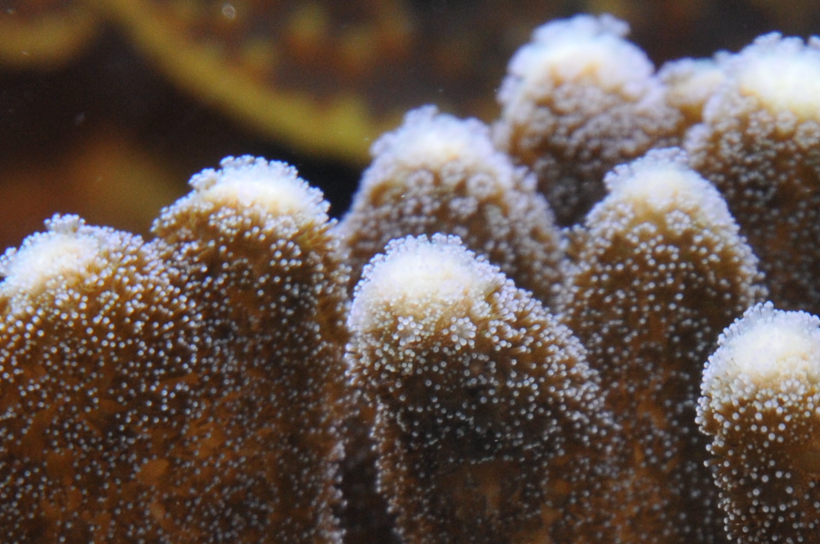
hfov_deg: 7.1
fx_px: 6573
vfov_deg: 4.7
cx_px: 750
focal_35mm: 289
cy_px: 734
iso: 640
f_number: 6.3
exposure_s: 1/160
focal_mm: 62
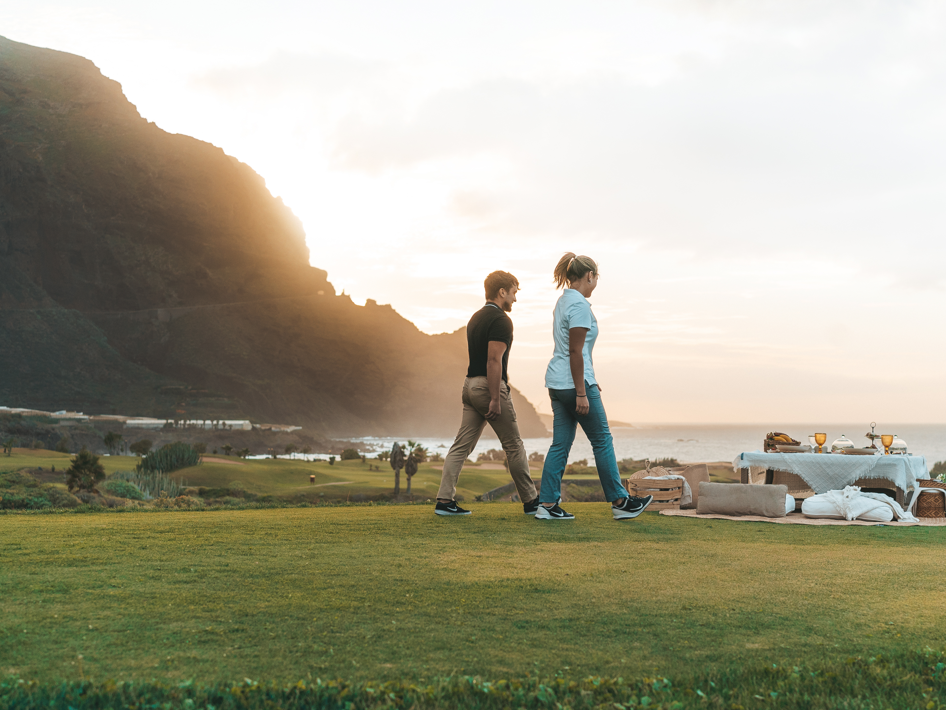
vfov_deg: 24.4
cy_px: 357
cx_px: 515
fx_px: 1640
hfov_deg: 32.2
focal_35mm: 60
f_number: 4
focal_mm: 55
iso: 250
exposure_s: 1/800
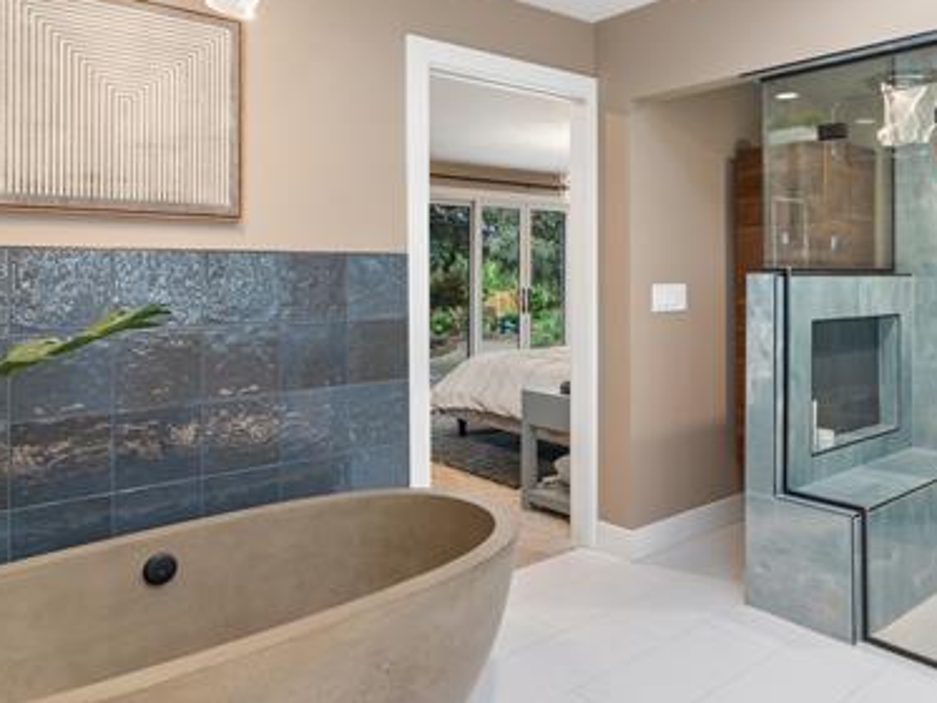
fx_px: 758
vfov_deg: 49.4
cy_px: 276
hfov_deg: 61.8
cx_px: 631
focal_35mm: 28
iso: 400
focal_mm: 17
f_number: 8
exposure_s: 1/2
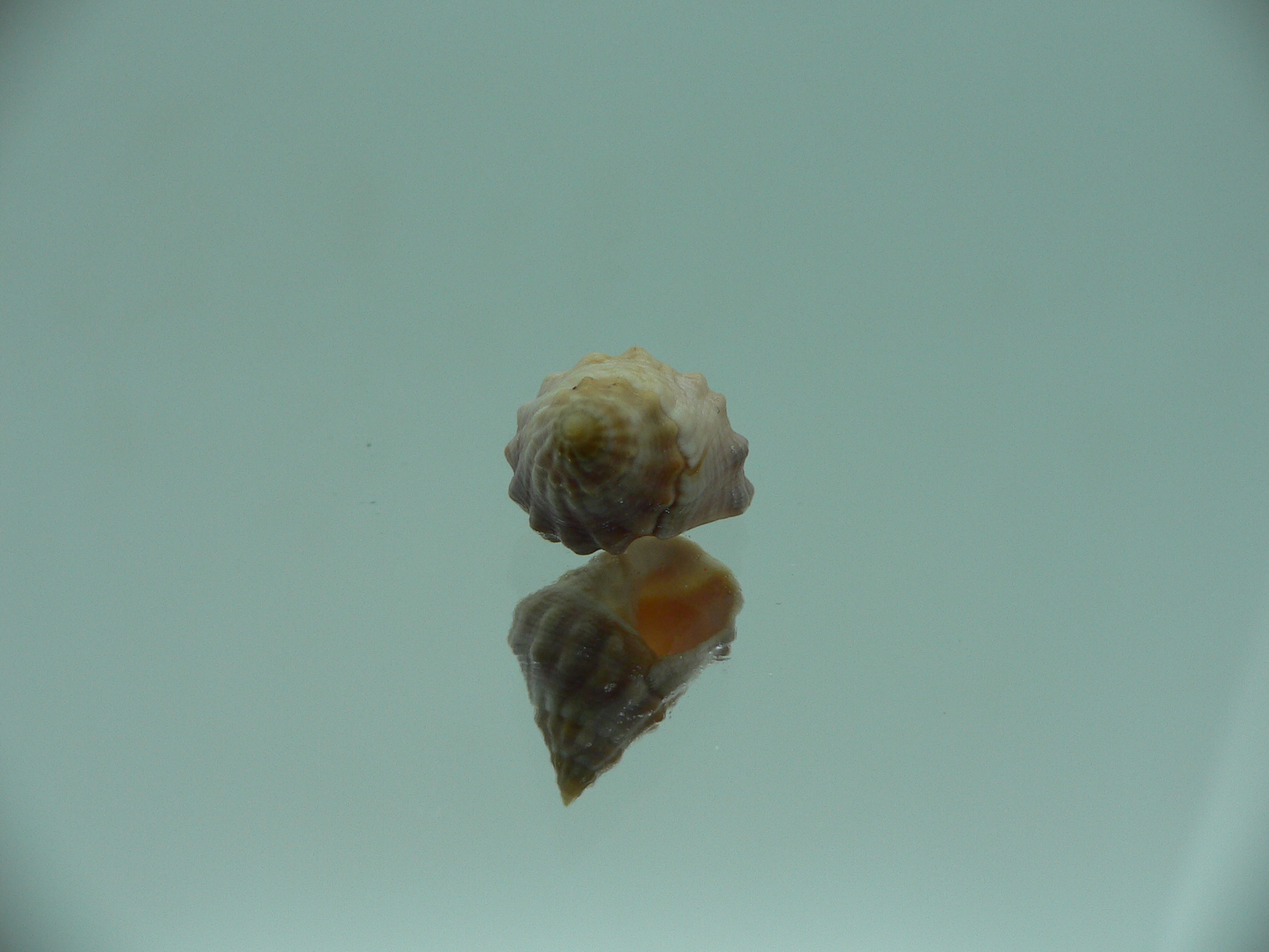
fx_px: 1283
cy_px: 476
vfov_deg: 40.7
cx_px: 634
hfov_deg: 52.6
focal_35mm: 35
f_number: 2.8
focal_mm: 4.6
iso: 80
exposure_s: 1/80
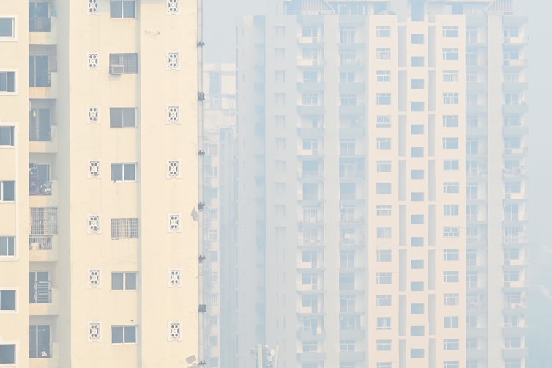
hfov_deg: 5.4
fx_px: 5854
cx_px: 499
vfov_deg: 3.6
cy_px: 234
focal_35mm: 382
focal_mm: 180
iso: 200
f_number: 7.1
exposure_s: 1/400
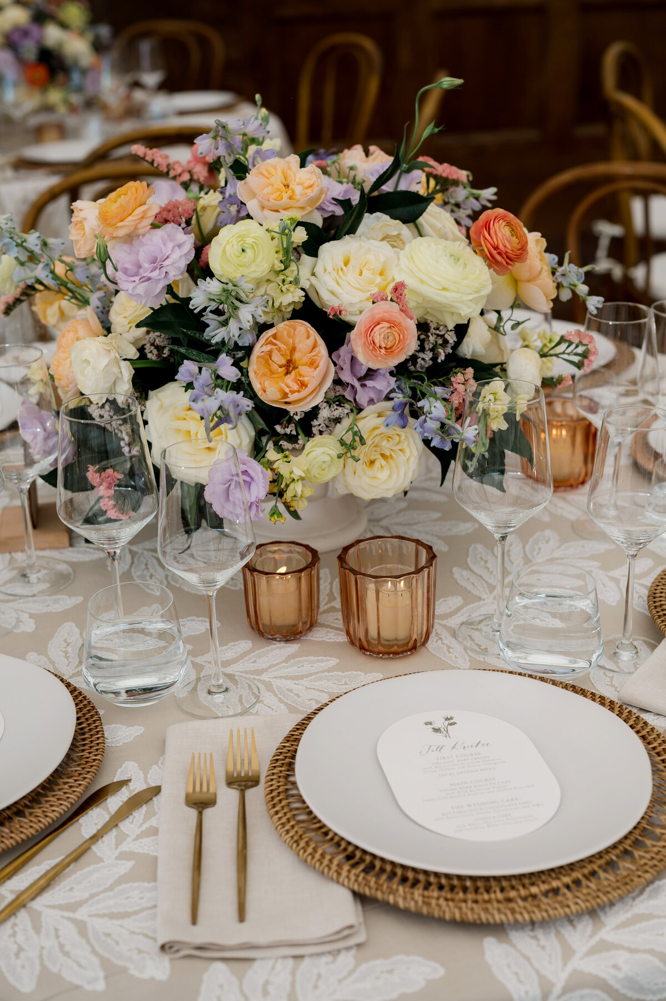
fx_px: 1390
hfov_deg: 27.0
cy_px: 500
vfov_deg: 39.6
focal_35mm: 50
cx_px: 333
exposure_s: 1/800
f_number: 3.5
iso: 160
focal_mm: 50
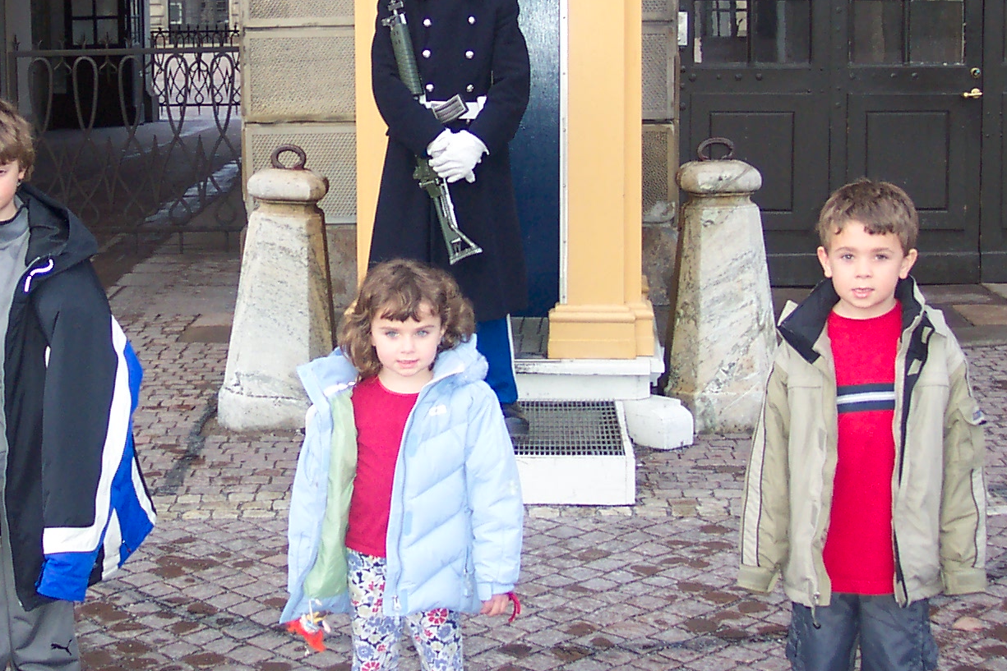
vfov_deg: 20.2
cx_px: 361
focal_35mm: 67
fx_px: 1874
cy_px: 167
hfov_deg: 29.9
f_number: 2.8
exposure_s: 1/90
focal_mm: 8
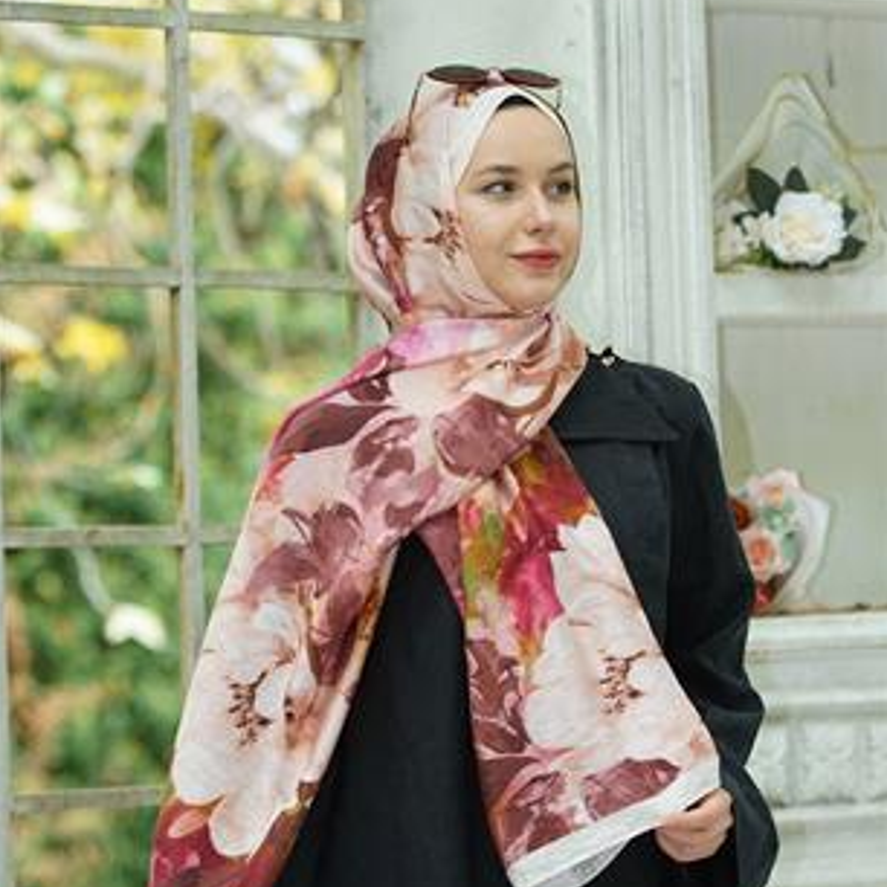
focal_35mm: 116
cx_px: 444
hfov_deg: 15.0
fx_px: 3363
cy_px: 580
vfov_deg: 15.0
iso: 400
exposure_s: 1/100
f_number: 3.5
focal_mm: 90
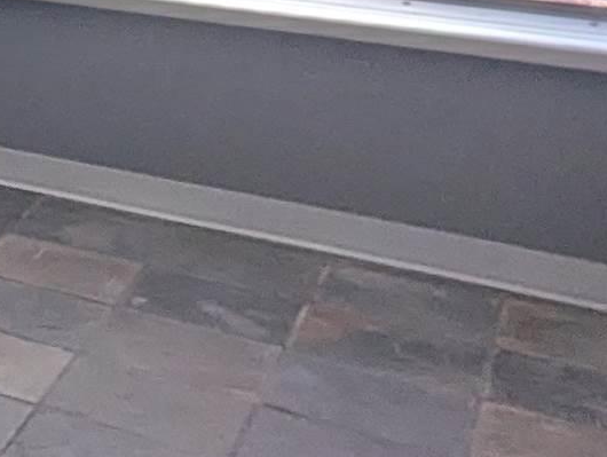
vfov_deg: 17.8
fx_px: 1317
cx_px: -881
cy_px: -212
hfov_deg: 14.7
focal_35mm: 75
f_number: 2.2
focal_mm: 1.95
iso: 75
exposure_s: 1/40
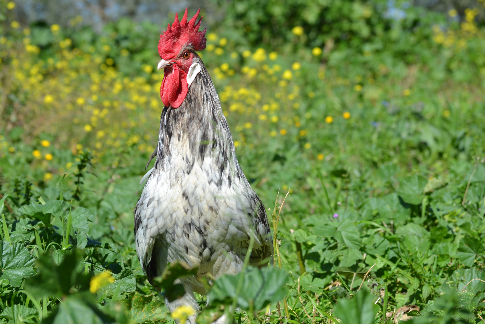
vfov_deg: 9.1
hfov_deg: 13.7
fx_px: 2021
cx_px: 242
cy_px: 162
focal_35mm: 150
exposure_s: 1/250
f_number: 8
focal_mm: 100
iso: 100
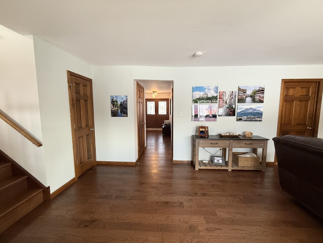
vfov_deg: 85.7
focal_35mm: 14
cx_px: 162
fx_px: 131
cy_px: 122
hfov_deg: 102.1
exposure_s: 1/120
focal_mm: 2.22
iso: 320
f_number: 2.2
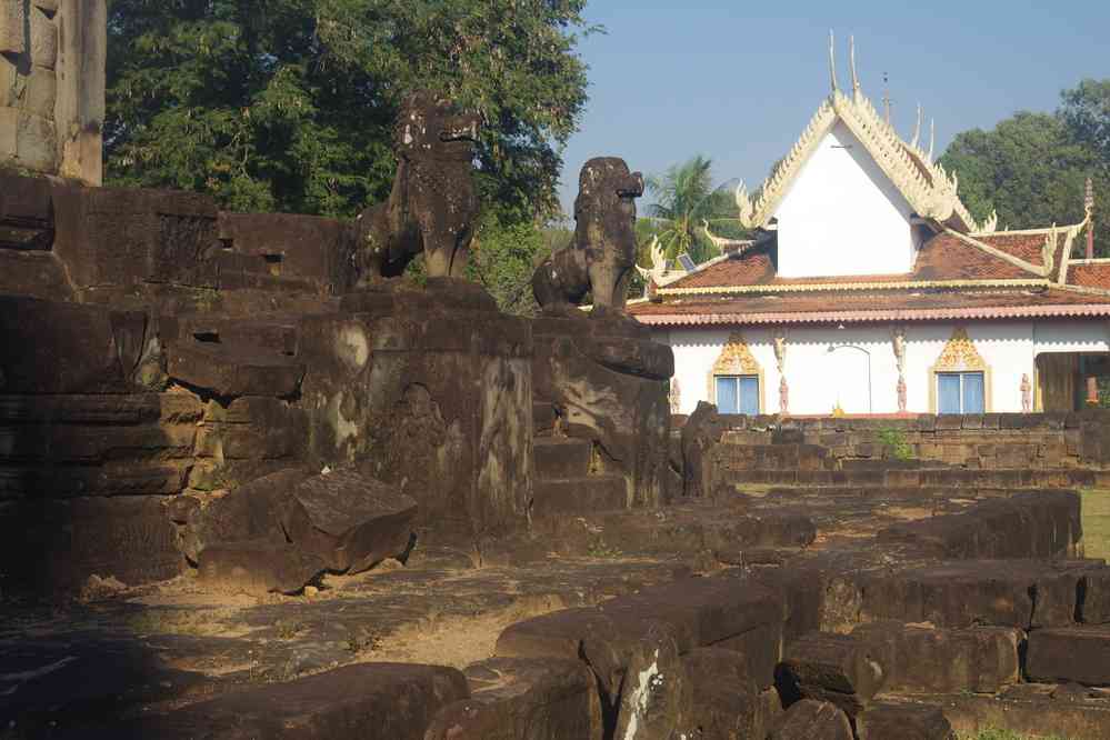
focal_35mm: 60
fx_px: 1850
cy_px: 370
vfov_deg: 22.6
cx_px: 555
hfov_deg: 33.4
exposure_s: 1/80
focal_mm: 40
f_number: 11
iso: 200
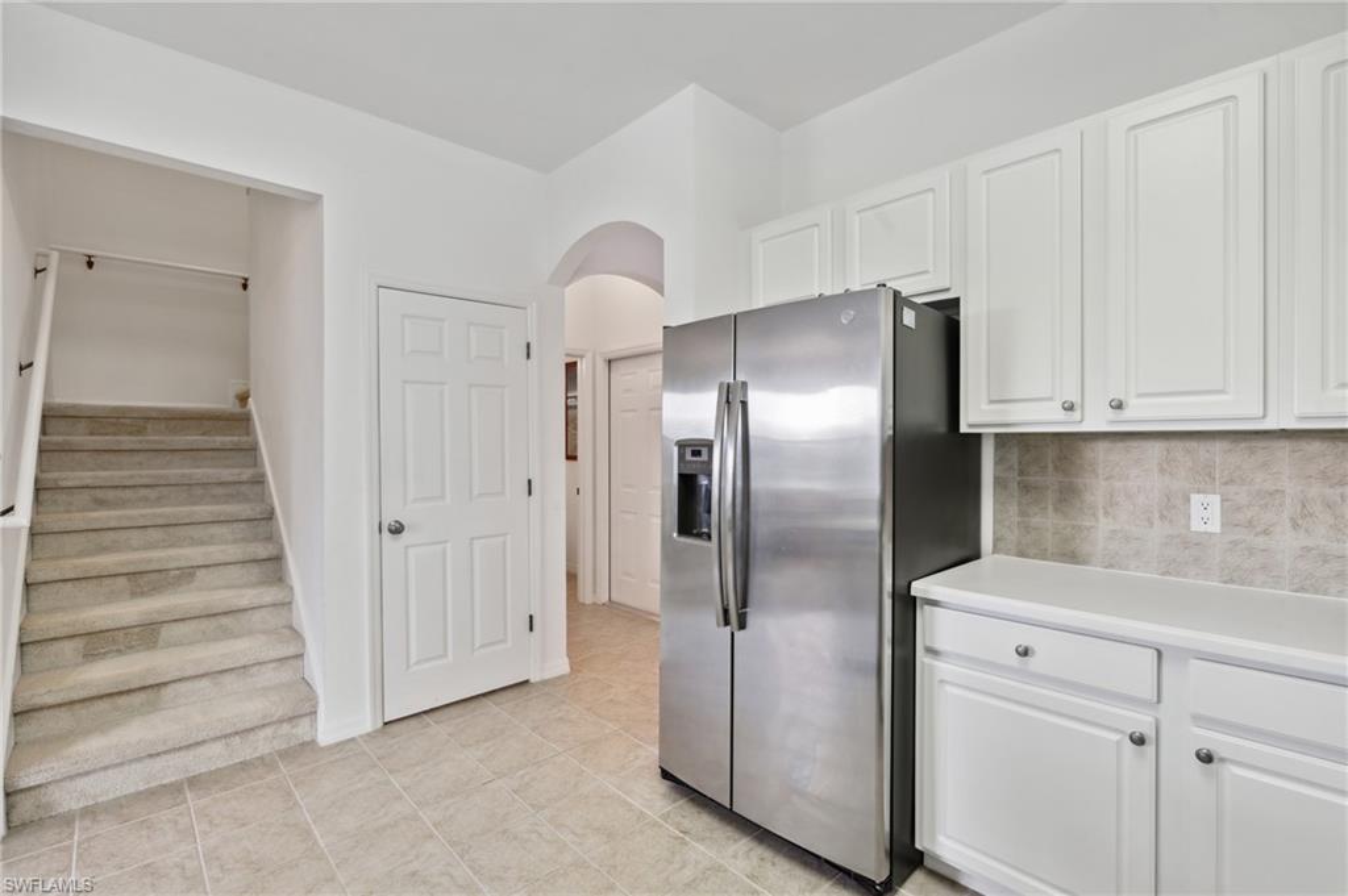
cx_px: 674
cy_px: 448
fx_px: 599
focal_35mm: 16
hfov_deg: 96.8
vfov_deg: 73.7
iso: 200
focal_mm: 16
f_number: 9
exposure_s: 1/5
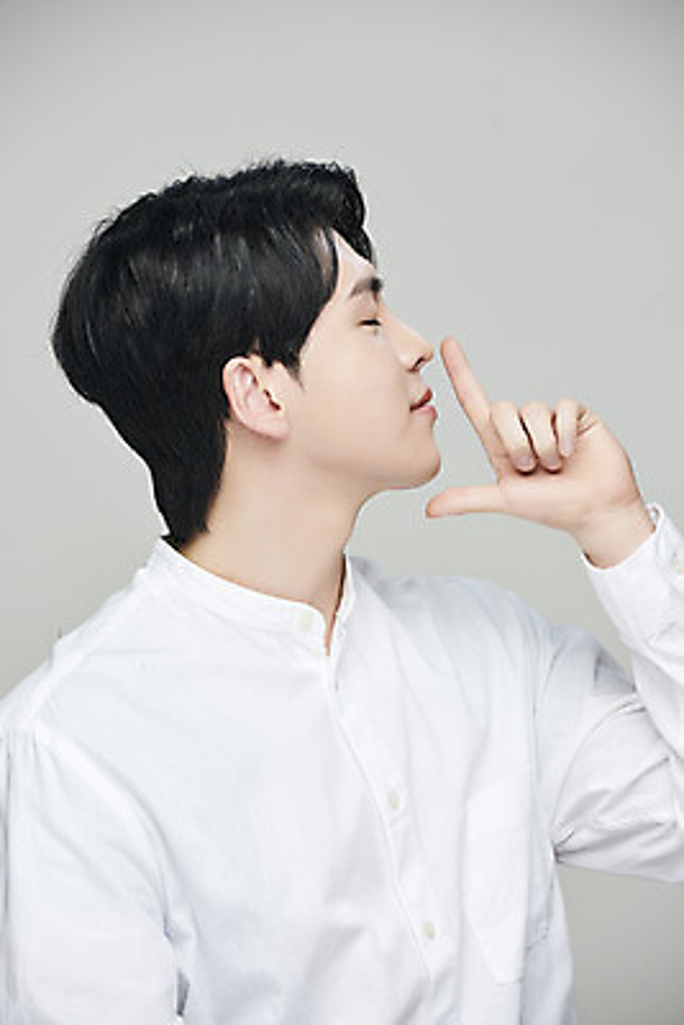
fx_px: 5695
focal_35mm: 200
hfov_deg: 6.9
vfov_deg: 10.3
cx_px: 342
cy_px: 512
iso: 64
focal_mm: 200
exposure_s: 1/125
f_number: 8
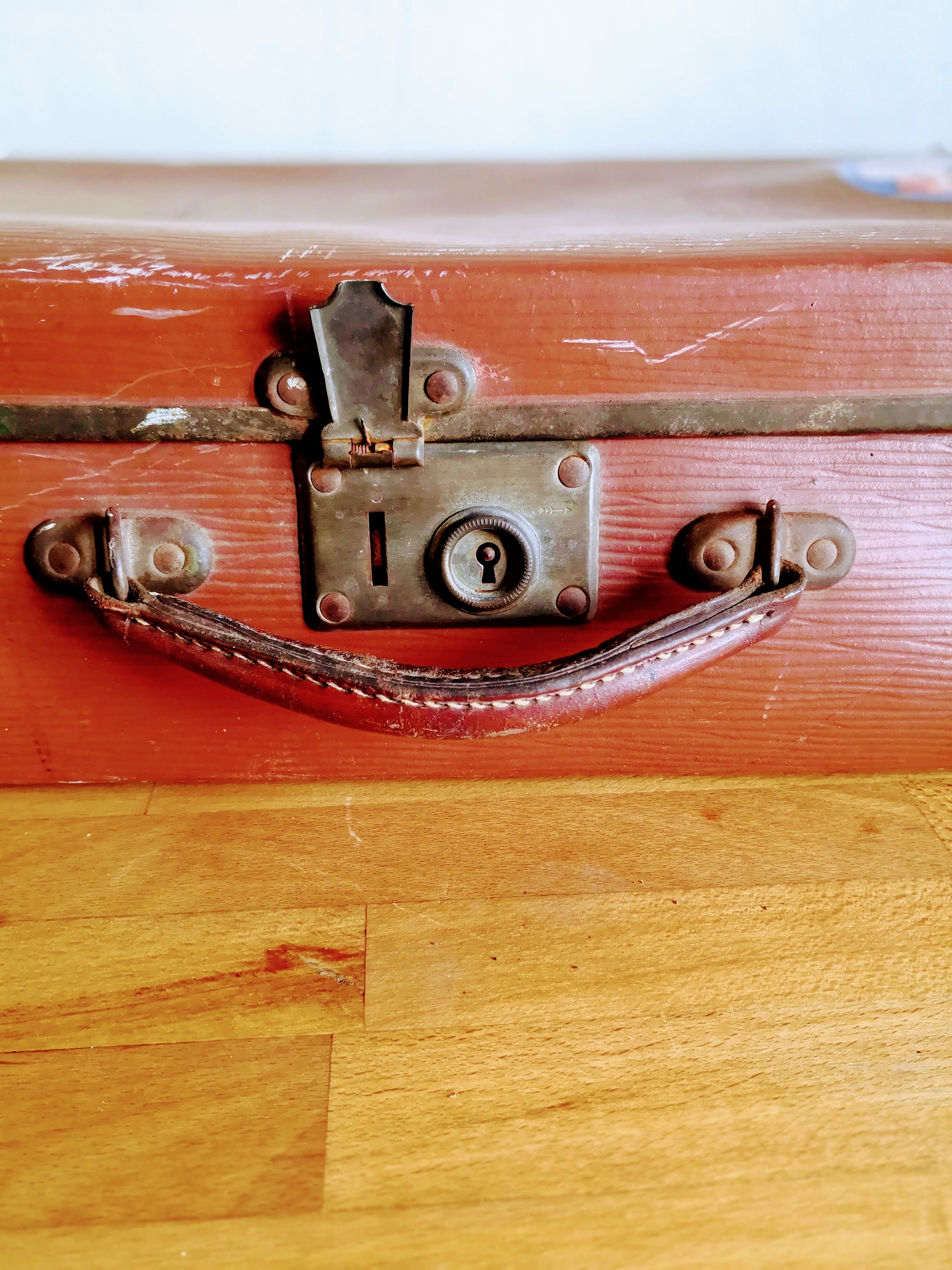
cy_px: 635
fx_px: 990
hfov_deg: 51.4
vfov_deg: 65.3
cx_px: 476
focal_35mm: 27
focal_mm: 3.95
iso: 250
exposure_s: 1/33.3
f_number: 4
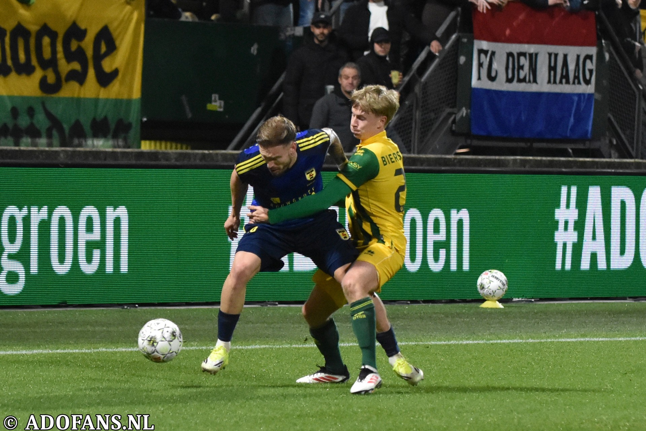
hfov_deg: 12.5
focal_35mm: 165
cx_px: 323
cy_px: 216
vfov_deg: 8.3
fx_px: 2961
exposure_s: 1/640
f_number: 2.8
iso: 2500
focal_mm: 110
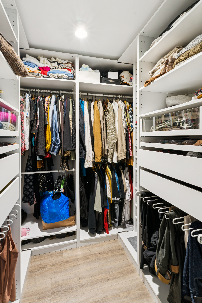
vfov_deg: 90.0
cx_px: 101
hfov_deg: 67.4
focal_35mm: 18
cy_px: 152
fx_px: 151
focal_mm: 18
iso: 100
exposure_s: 1.6
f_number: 10
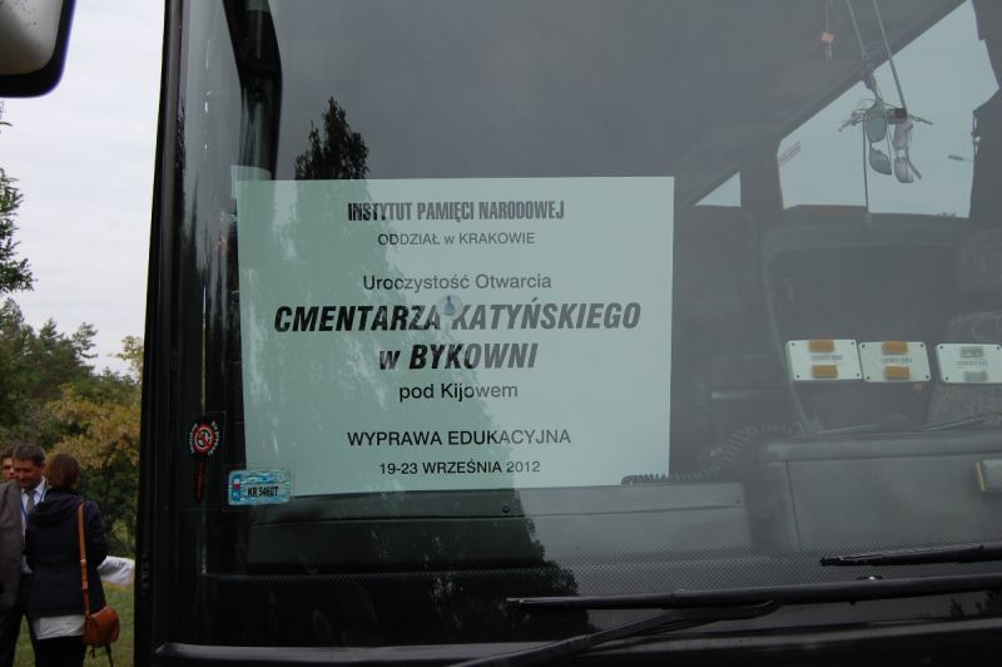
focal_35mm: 42
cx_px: 501
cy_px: 334
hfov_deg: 46.4
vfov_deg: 31.8
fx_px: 1168
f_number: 6.3
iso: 200
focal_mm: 28
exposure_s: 1/160
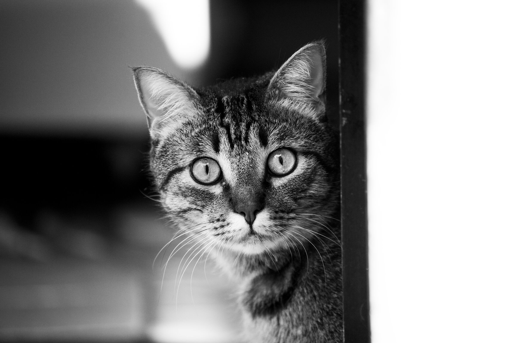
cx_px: 258
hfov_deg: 9.0
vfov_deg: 6.0
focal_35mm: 230
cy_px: 172
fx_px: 3295
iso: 640
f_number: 5.3
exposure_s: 1/200
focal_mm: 230
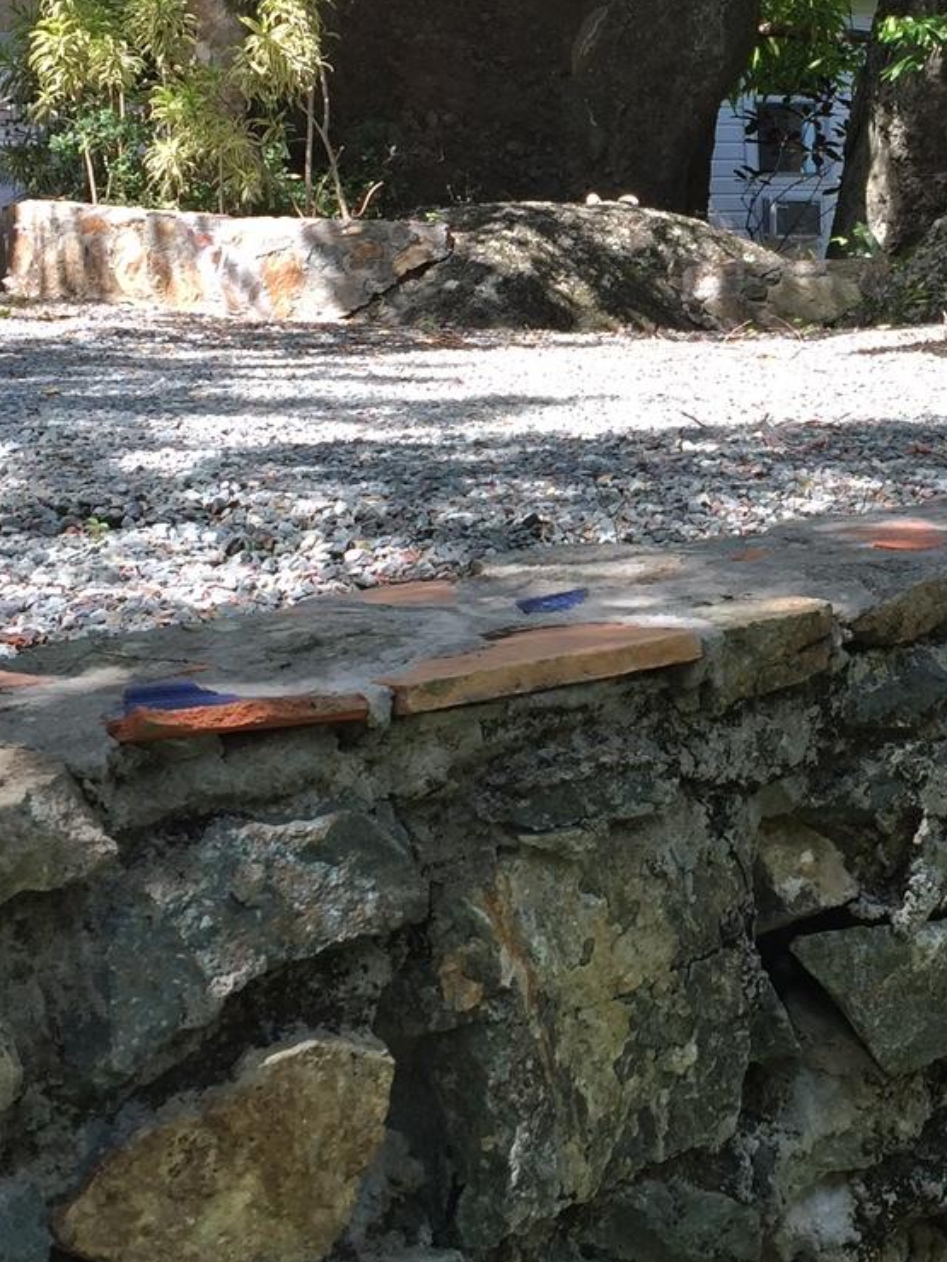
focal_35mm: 64
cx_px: 836
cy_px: 481
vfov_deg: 30.2
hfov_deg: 22.4
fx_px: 2334
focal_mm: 4.15
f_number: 2.2
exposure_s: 1/291
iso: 32
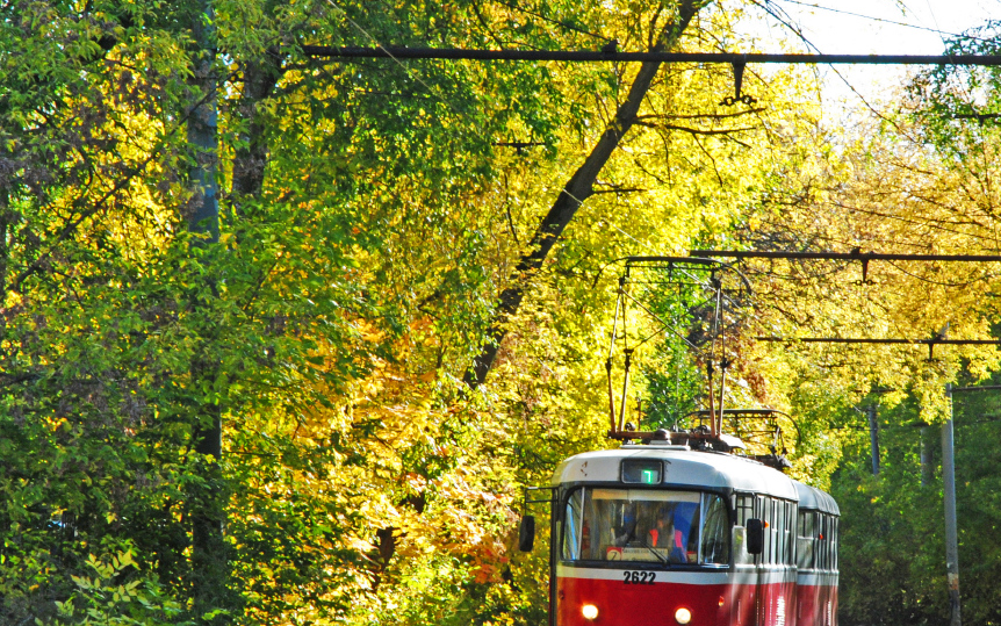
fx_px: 6104
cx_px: 549
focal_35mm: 224
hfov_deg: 9.4
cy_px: 343
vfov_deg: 5.9
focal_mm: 105
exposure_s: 1/30
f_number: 22
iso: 400
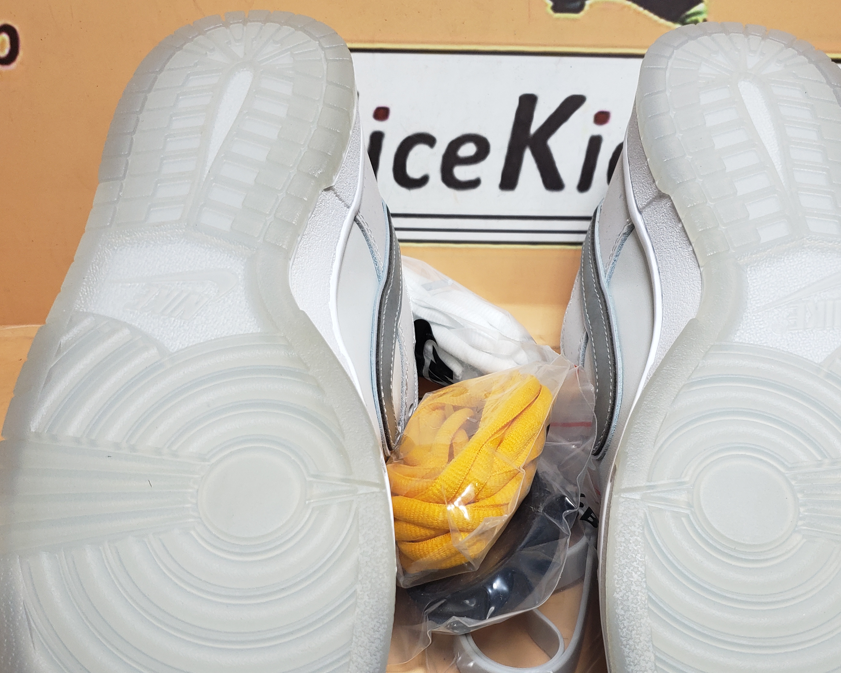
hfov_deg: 49.0
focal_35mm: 37
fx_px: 921
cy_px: 431
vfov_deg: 39.8
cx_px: 459
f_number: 1.5
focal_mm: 4.3
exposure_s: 1/627
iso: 50
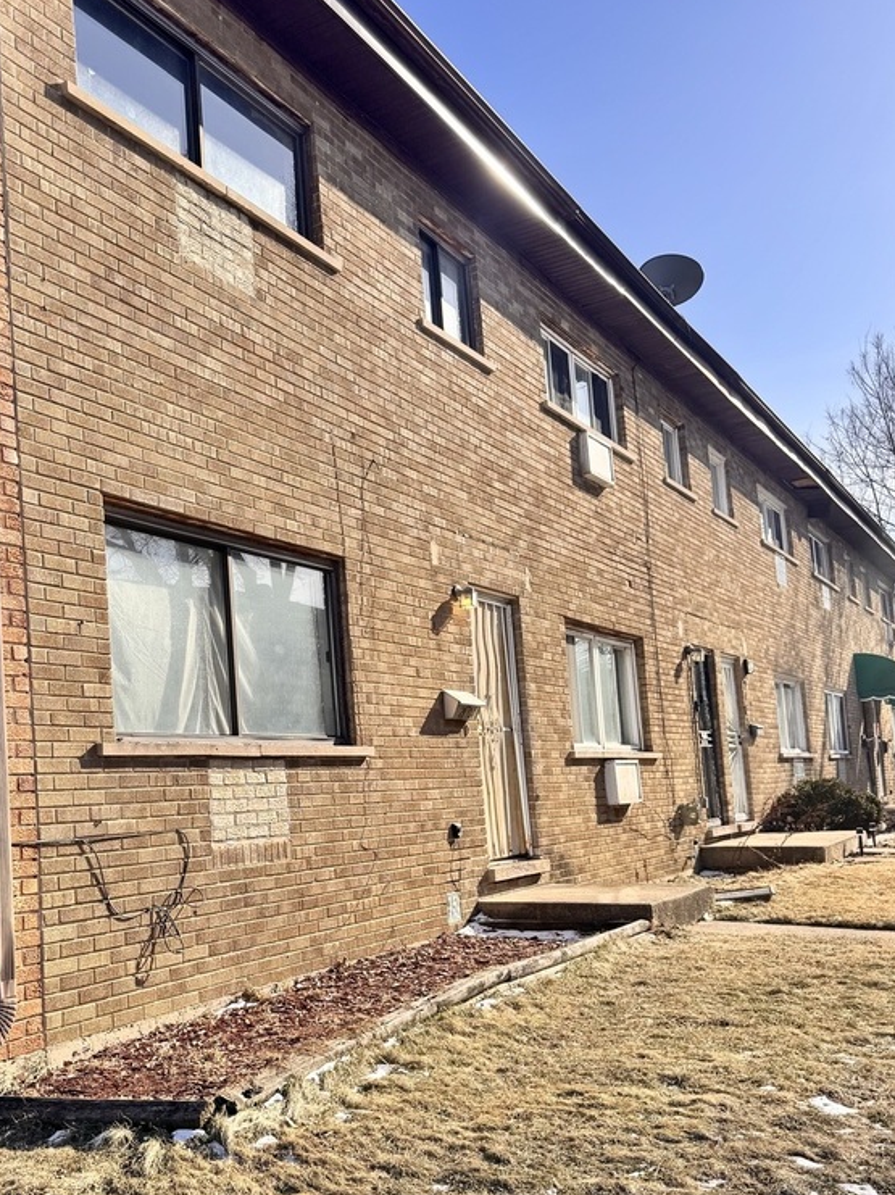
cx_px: 264
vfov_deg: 52.3
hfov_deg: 39.9
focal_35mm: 35
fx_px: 1208
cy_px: 719
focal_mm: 6.76
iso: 80
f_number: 1.78
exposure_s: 1/3247
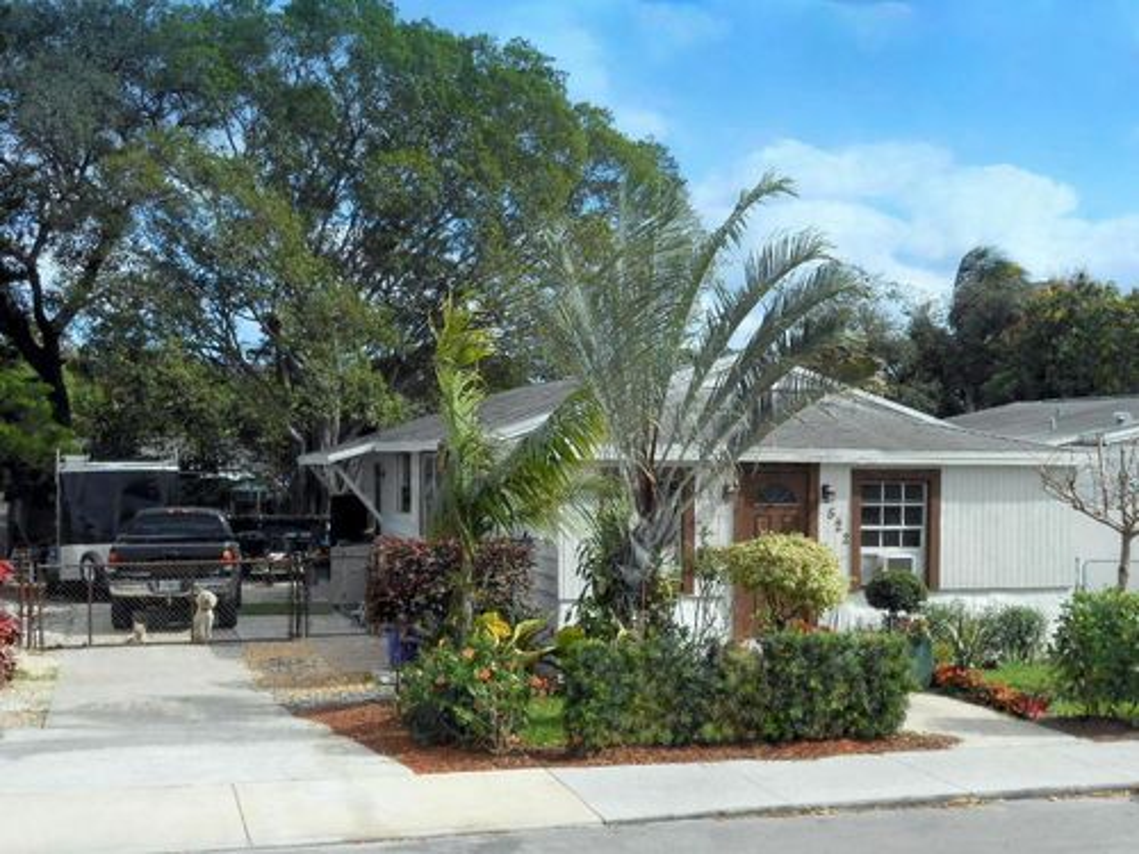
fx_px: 1612
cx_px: 570
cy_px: 427
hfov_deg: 38.9
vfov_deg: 29.7
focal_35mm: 49
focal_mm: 8.8
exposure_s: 1/640
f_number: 4.8
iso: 80
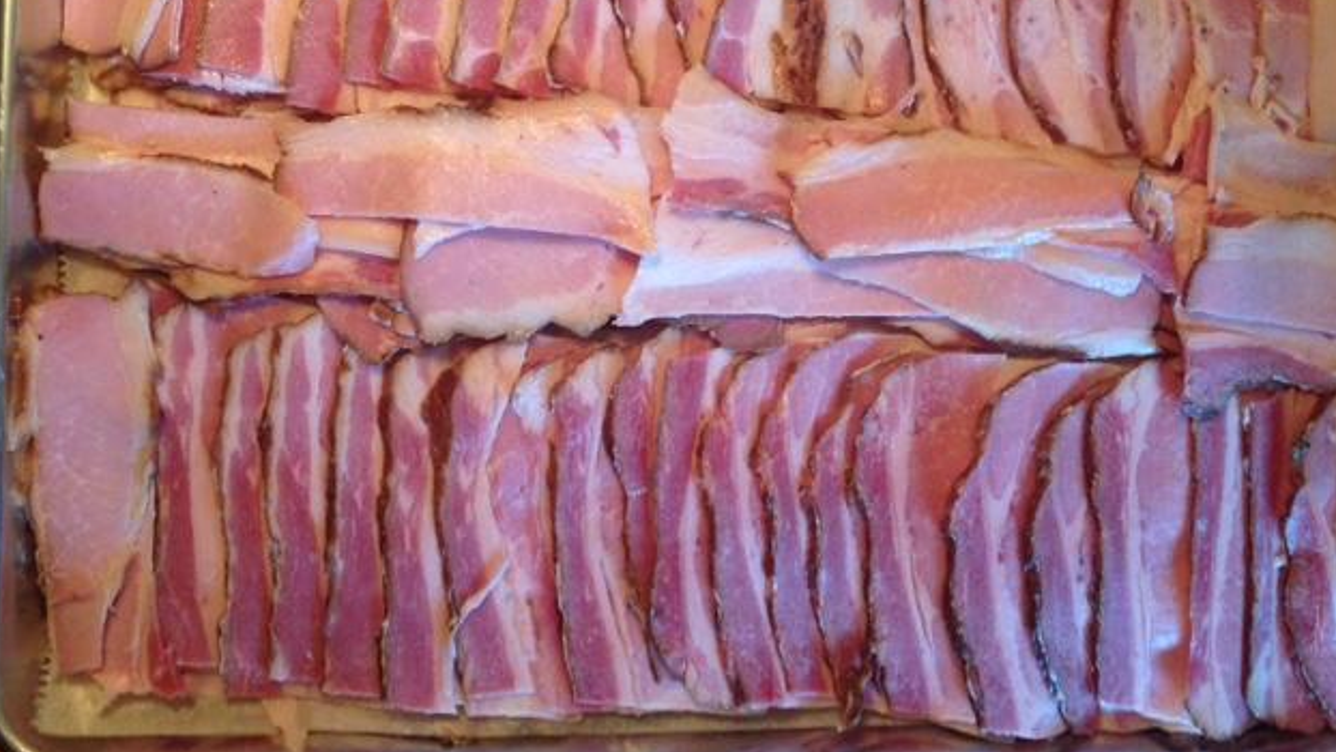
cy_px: 245
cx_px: 657
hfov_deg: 54.0
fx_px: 1311
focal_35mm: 37
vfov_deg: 31.7
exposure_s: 1/20
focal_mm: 4.12
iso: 160
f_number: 2.4
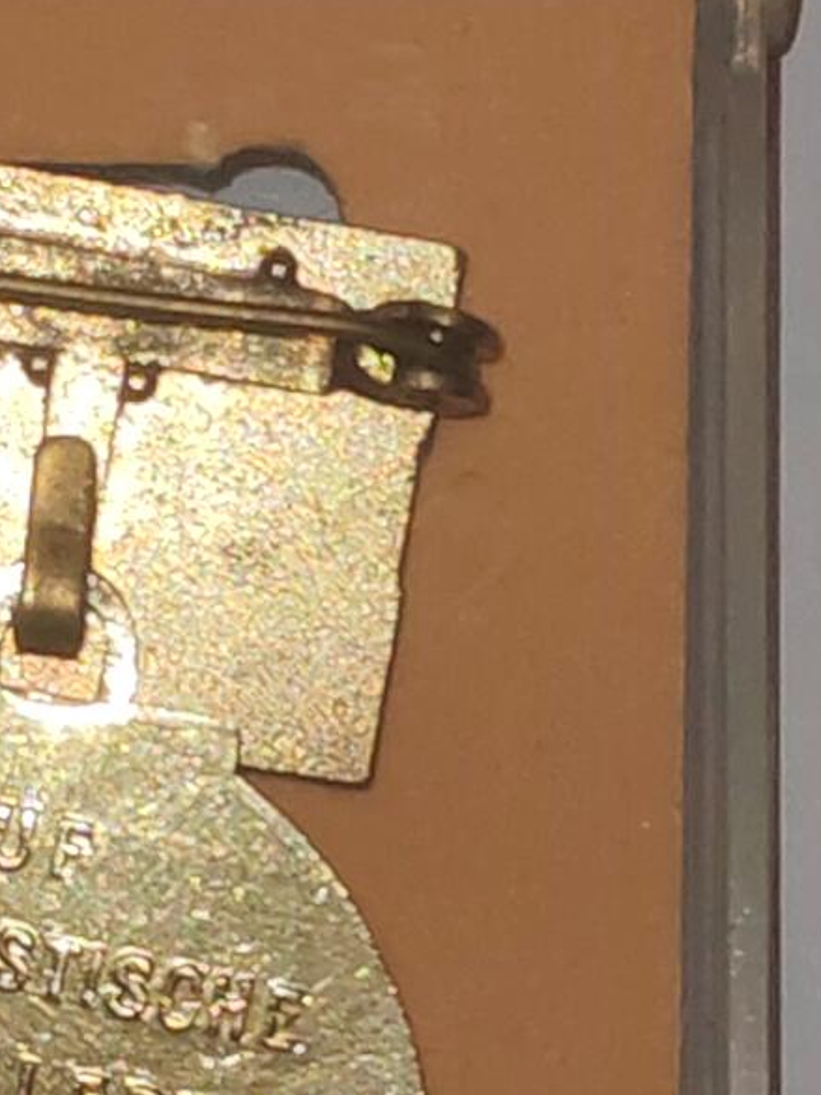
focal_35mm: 209
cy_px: 762
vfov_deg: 9.5
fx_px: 6614
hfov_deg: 7.1
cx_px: 75
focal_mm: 5.52
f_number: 1.95
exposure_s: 1/100
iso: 64
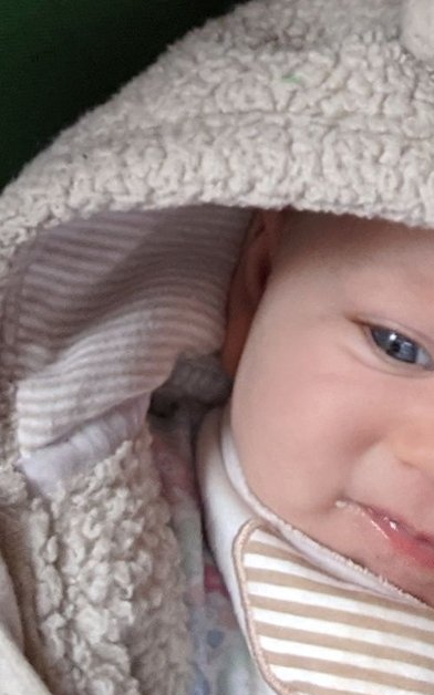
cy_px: -212
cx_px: 514
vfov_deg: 16.3
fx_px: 2292
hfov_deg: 10.6
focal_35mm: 121
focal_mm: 2.97
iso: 106
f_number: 1.8
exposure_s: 1/90.1
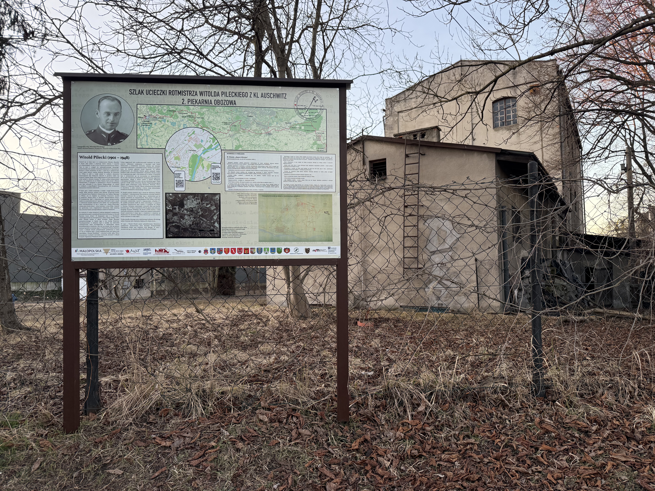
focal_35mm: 24
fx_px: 454
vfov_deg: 56.8
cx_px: 328
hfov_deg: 71.6
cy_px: 246
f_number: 1.78
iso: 160
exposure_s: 1/234
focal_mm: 6.76
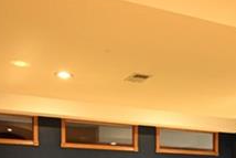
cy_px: 227
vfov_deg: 18.4
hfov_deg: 27.7
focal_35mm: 67
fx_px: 440
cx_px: 253
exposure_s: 1/15
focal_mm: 14
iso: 2500
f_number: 5.6
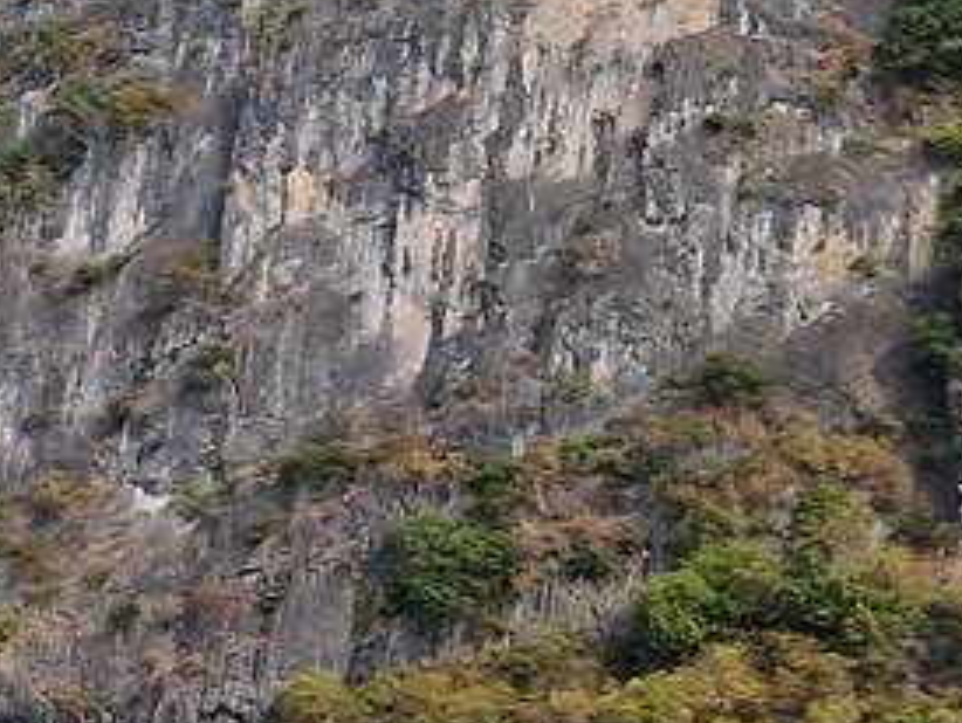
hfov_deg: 12.8
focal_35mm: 123
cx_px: -1271
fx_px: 3421
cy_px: 709
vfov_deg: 11.9
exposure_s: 1/1508
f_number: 1.8
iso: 50
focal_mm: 5.4
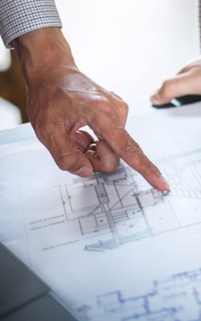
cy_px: 160
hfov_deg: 15.4
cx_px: 236
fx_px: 719
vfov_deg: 25.2
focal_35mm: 82
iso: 500
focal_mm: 35
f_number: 2
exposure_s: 1/80
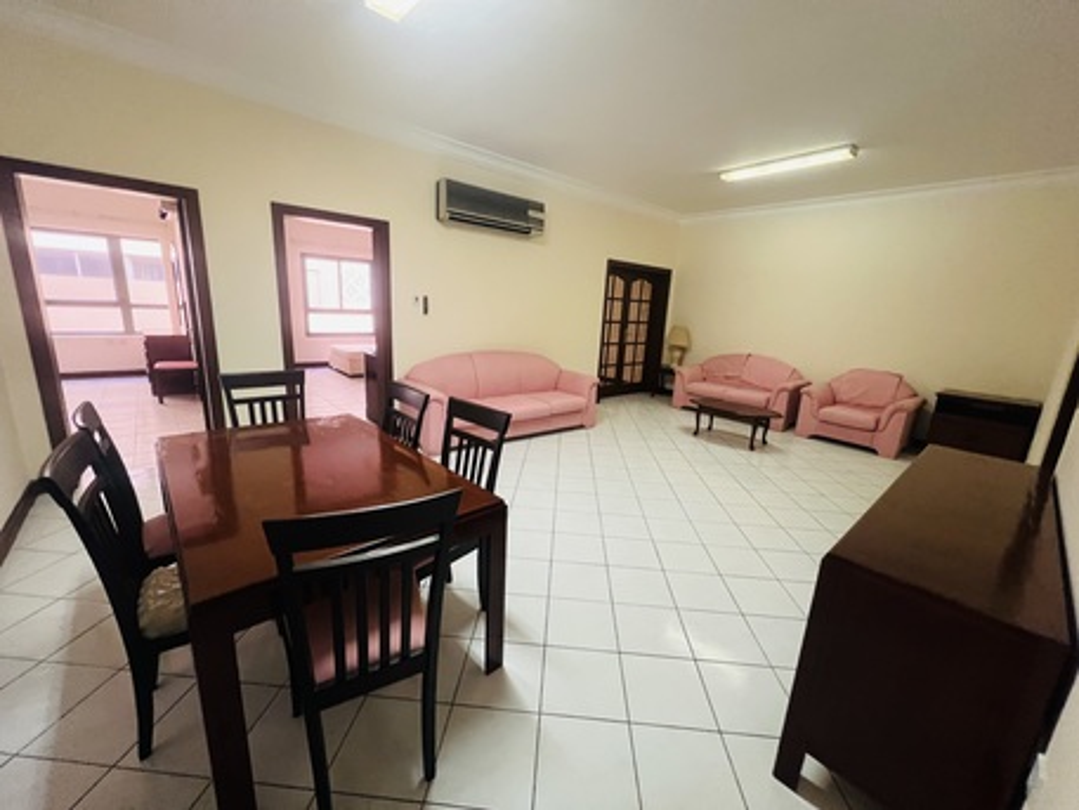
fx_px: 405
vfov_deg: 89.9
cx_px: 540
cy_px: 405
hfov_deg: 106.2
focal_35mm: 13
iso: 500
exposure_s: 1/50
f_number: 1.8
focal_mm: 1.57
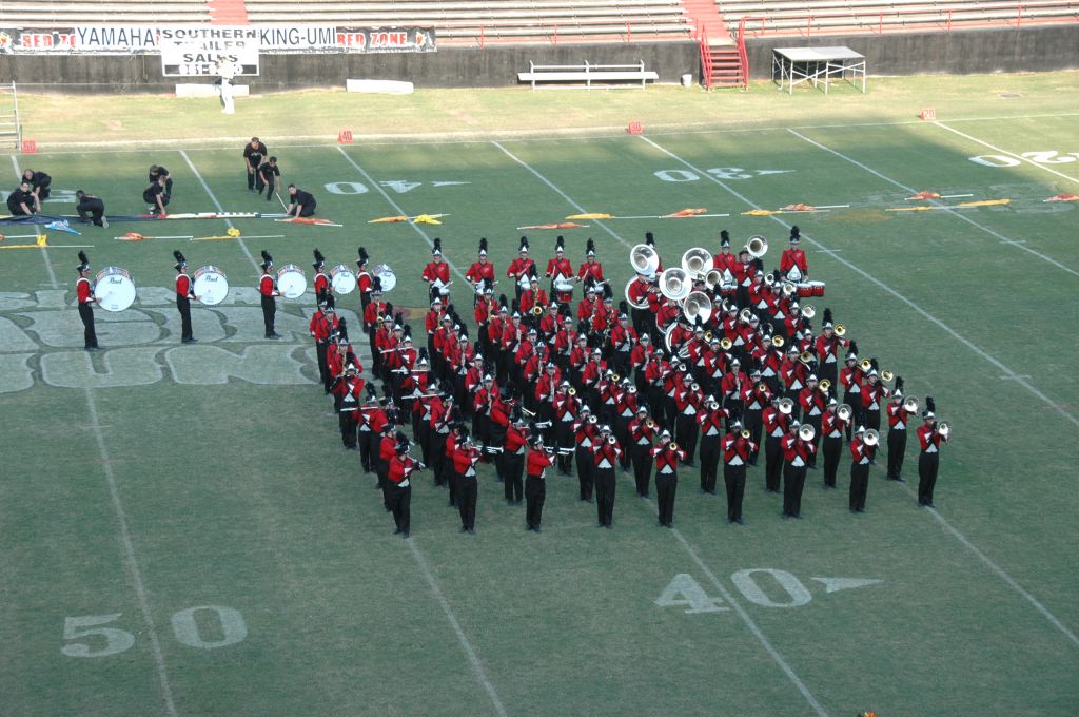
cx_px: 540
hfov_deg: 20.9
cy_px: 358
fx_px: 2919
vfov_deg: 14.0
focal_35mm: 98
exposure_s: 1/160
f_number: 6.3
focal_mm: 65
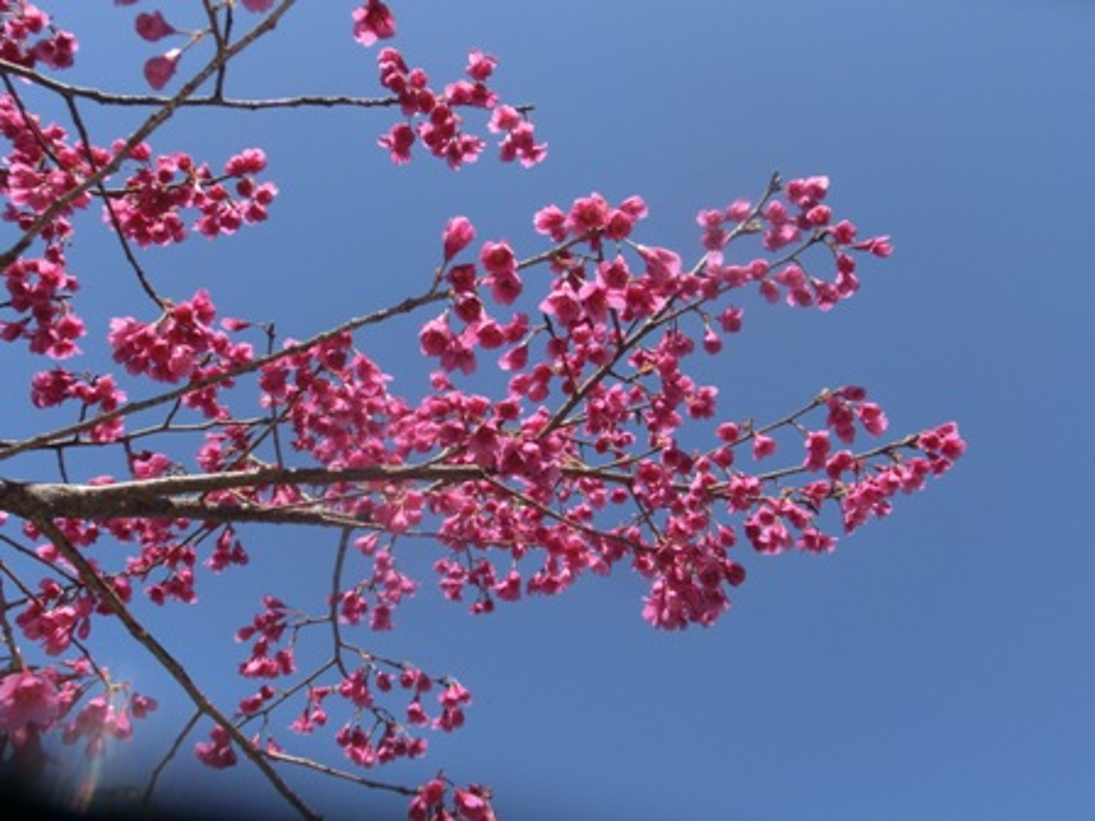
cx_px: 548
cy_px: 410
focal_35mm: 37
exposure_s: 1/1000
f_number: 3.9
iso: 100
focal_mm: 6.61
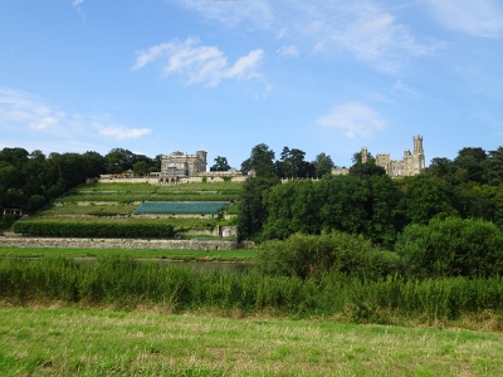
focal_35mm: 30
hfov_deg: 60.0
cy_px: 188
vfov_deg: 46.8
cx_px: 252
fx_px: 436
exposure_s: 1/500
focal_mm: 5.09
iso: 80
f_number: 3.5
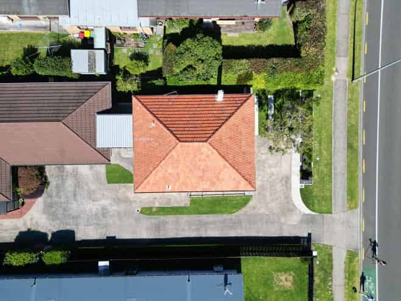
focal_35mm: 24
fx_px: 278
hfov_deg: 71.6
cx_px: 200
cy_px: 150
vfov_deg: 56.8
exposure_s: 1/3000
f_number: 1.7
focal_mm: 6.72
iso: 150
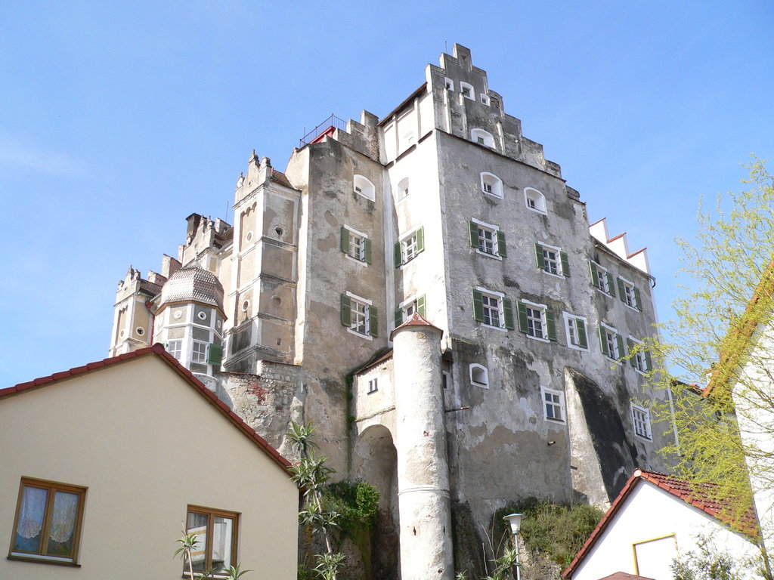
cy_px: 290
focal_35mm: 36
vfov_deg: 39.7
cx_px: 387
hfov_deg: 51.4
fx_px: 805
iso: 100
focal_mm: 6
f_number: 2.8
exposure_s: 1/1000
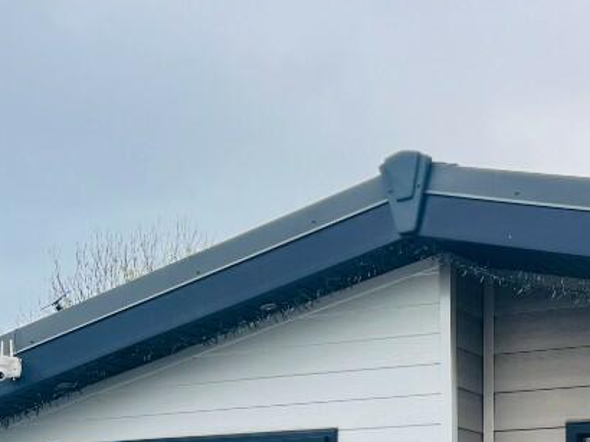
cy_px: 518
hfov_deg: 28.3
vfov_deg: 21.1
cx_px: 570
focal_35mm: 65
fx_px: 1107
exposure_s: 1/786
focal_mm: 5.7
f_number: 1.5
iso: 50
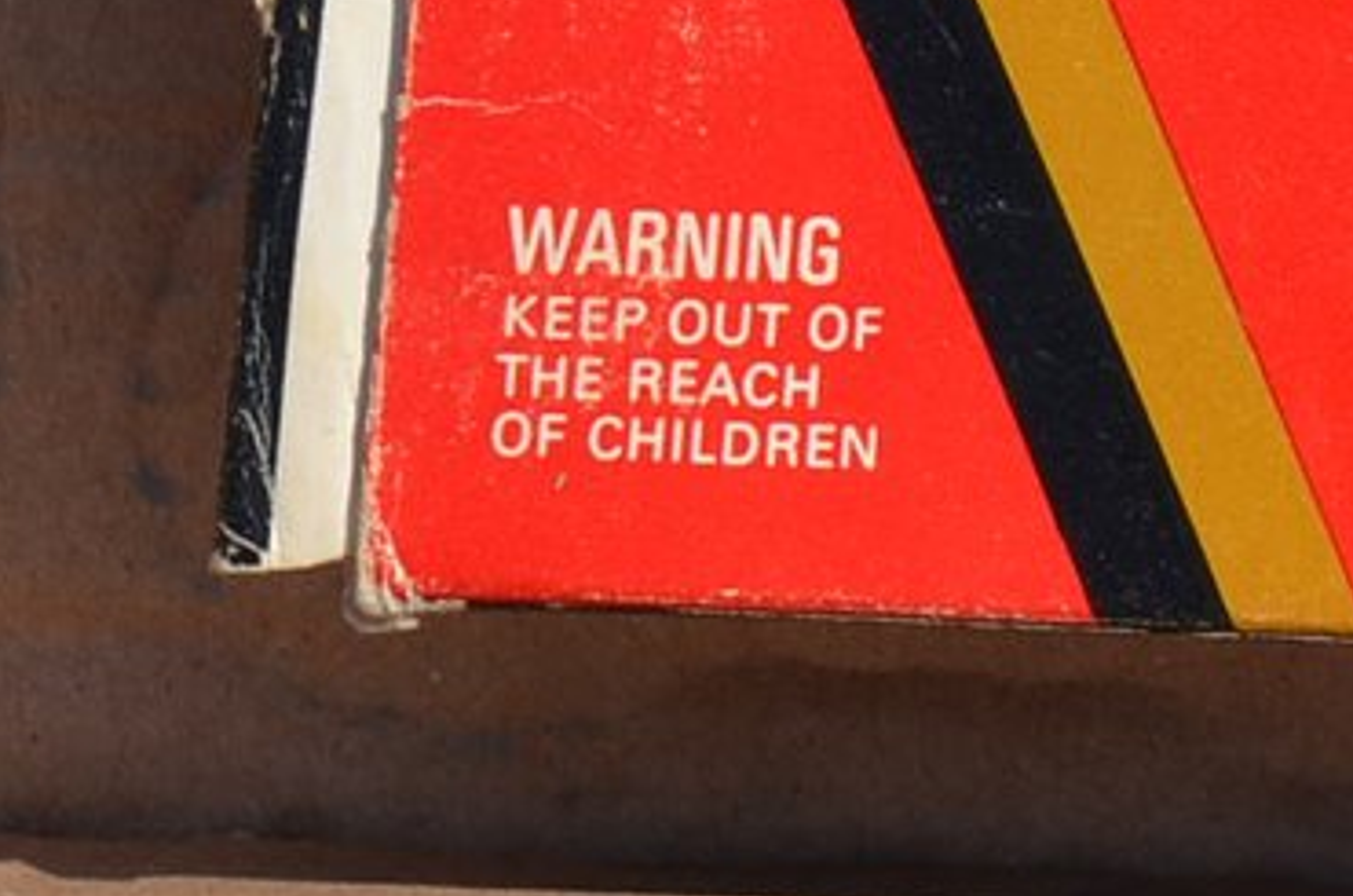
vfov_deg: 8.4
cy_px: -993
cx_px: 1942
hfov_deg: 12.8
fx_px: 5738
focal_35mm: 153
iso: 100
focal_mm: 22
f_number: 9
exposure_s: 1/320
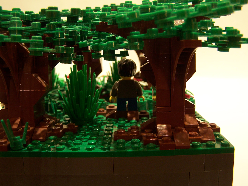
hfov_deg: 49.0
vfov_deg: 37.7
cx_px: 124
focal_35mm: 38
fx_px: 272
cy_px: 93
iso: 80
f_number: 2.8
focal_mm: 6.3
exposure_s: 1/3
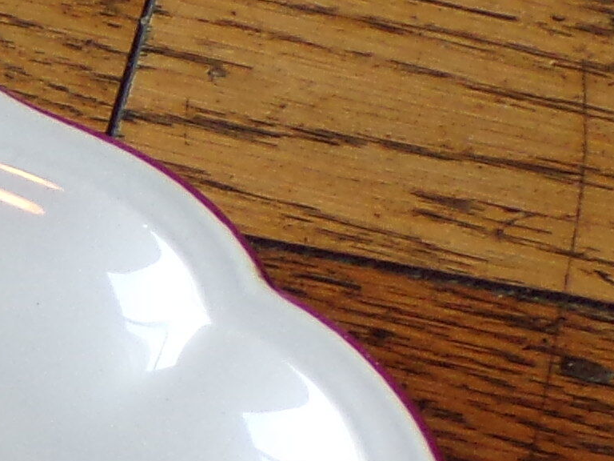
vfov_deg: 5.0
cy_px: 915
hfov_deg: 6.4
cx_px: -813
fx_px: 5215
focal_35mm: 294
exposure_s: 1/34
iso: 135
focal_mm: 8.7
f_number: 3.5
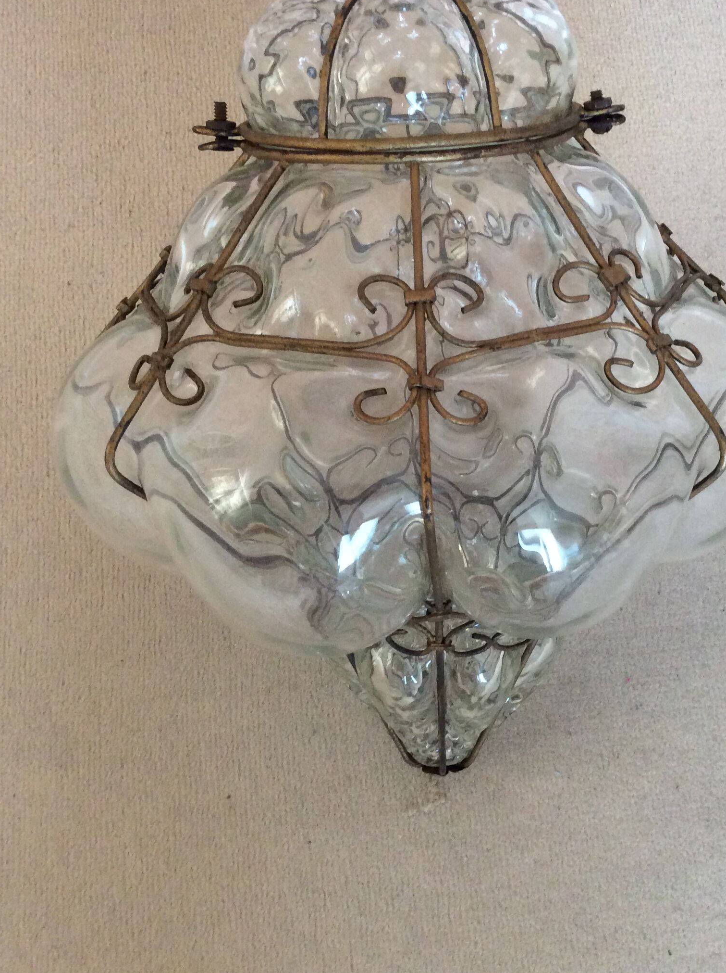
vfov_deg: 45.8
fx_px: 1150
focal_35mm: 41
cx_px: 462
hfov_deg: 34.8
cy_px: 456
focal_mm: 3.3
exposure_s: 1/25
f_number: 2.4
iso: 200
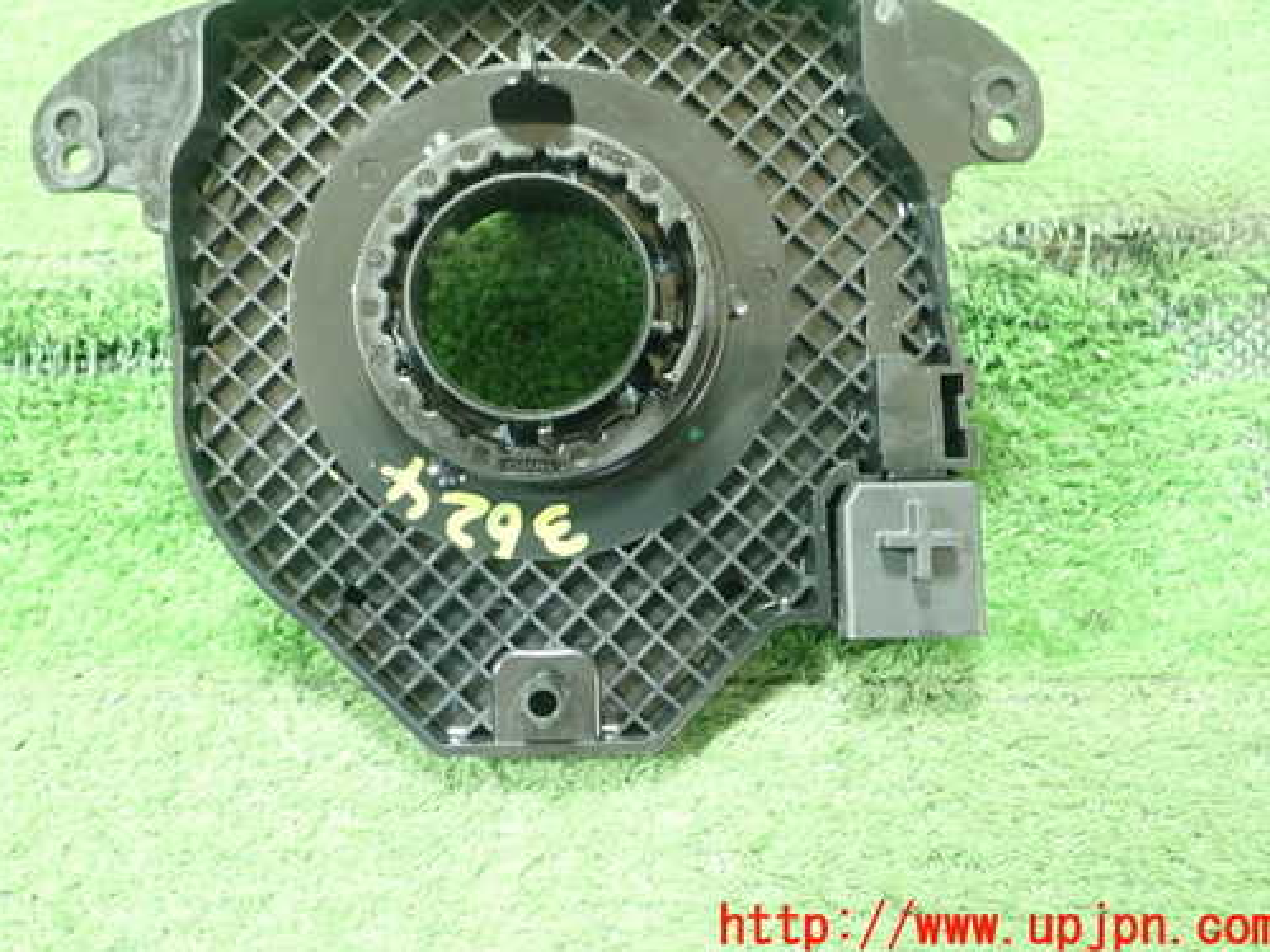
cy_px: 388
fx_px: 1321
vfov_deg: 39.5
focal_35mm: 36
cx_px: 531
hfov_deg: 51.1
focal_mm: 5.5
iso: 800
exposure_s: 1/50
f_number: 2.3
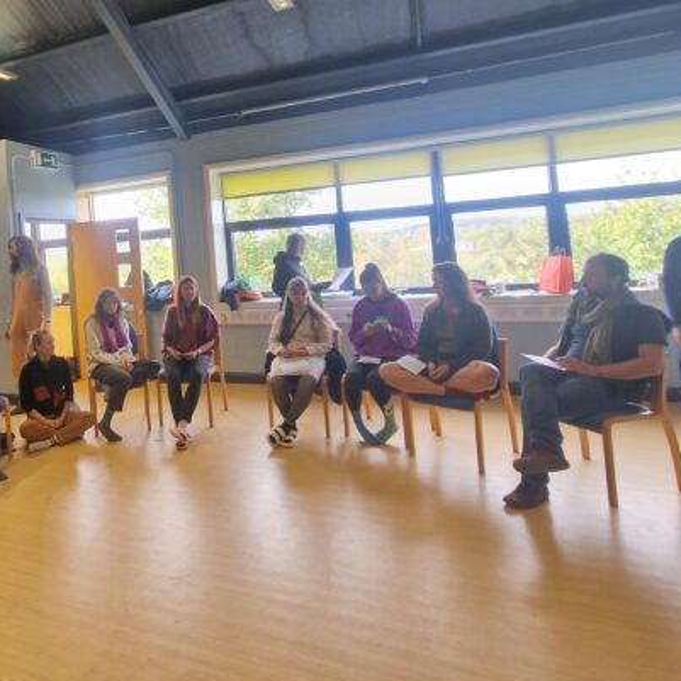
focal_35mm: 22
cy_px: 245
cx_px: 161
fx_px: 490
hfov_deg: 64.9
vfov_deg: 68.3
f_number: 2.2
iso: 100
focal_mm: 2.2
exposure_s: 1/50
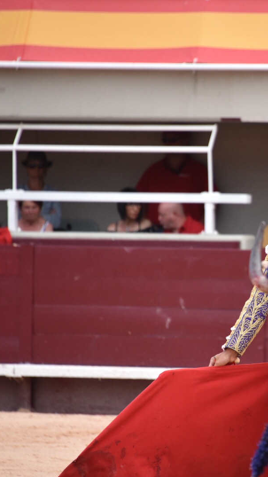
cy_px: 238
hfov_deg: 2.6
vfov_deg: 4.6
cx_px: 307
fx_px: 5977
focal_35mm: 473
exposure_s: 1/1000
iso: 1250
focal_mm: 300
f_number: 5.6
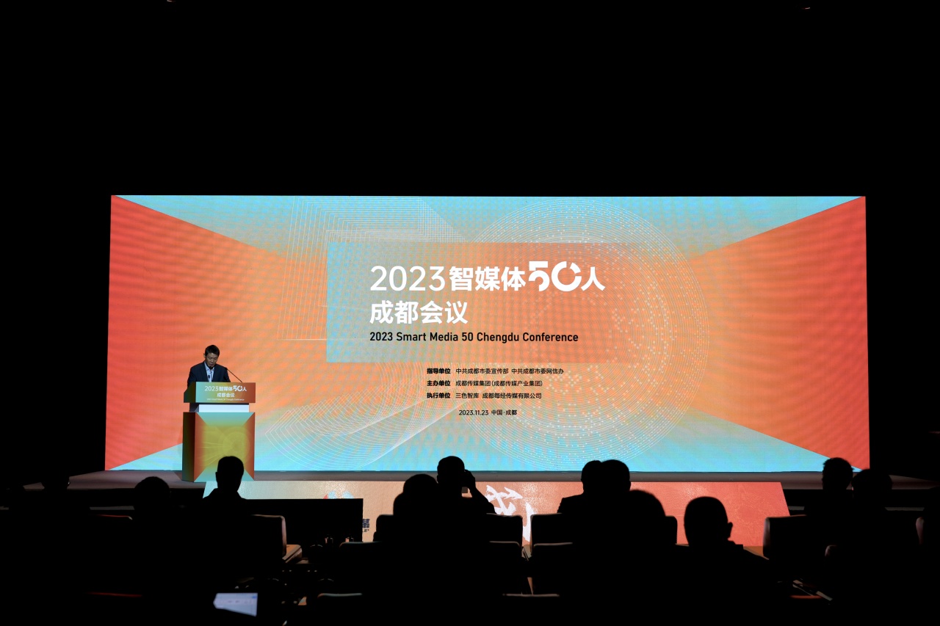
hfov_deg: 42.7
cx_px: 470
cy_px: 313
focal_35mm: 46
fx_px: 1201
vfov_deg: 29.2
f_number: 5.6
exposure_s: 1/100
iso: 100
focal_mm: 46
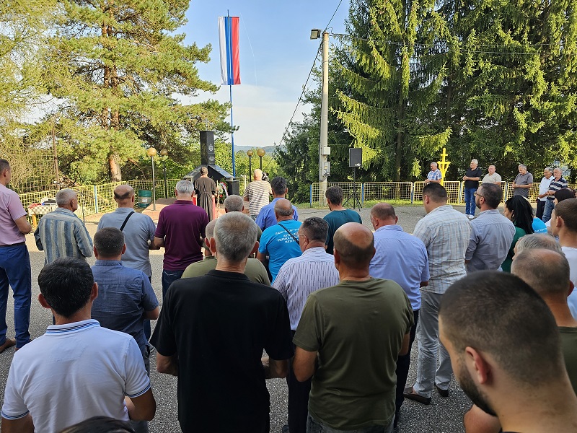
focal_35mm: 23
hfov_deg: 73.9
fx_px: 383
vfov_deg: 58.9
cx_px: 288
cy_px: 216
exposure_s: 1/180
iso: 20
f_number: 1.7
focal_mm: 6.3
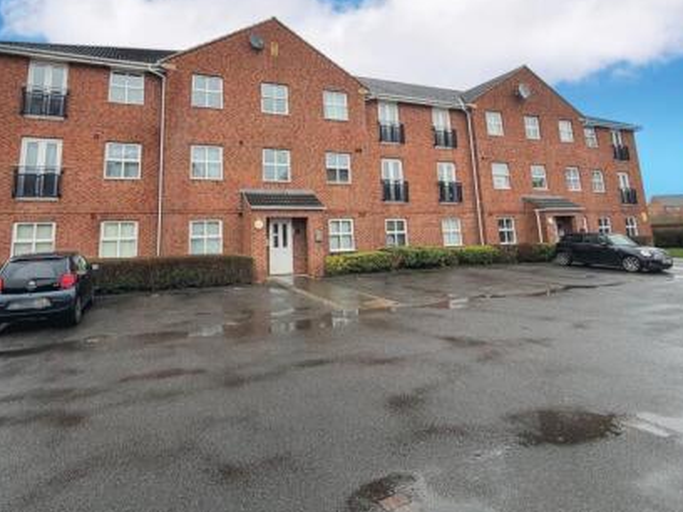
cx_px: 284
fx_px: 395
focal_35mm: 20
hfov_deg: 81.1
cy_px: 166
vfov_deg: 64.1
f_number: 2.2
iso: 40
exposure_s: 1/138
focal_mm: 2.22
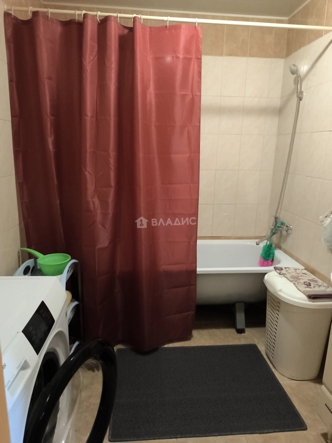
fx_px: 294
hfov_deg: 58.9
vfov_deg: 73.9
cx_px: 166
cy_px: 222
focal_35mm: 23
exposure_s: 1/50
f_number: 1.65
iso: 3959
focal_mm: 6.14
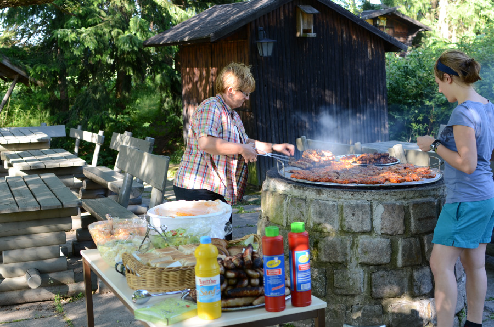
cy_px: 164
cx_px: 247
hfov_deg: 37.9
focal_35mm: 52
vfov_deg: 25.6
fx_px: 719
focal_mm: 35
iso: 100
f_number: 4
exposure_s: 1/50
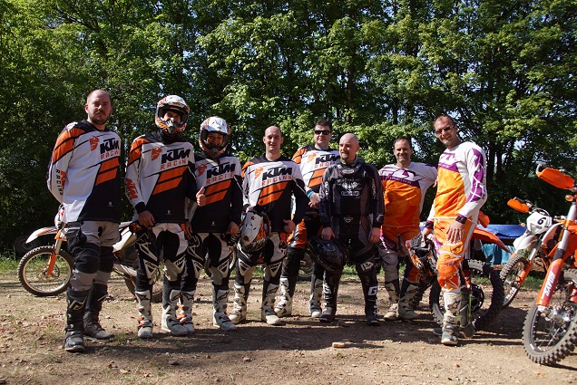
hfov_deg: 57.2
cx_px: 288
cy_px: 192
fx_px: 529
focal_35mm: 33
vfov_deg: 40.0
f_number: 5.6
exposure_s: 1/160
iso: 100
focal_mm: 22
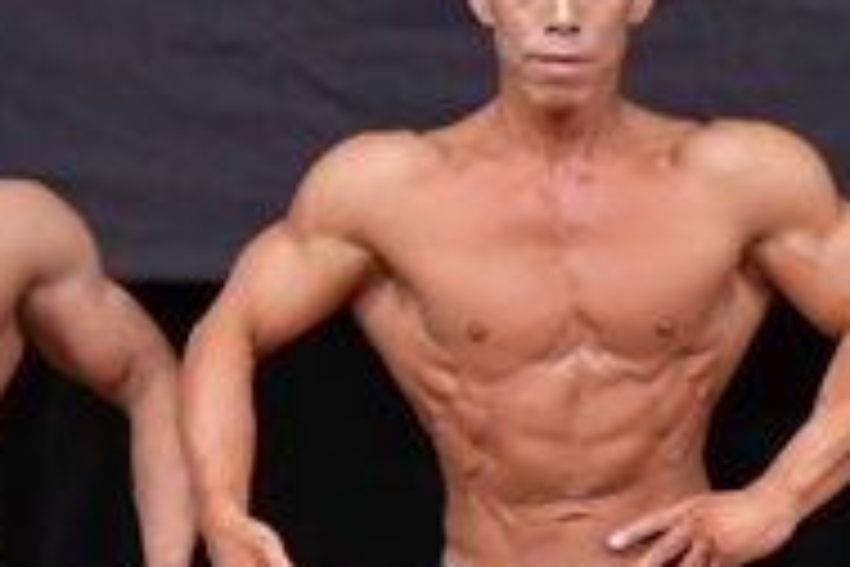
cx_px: -268
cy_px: 644
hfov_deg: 2.0
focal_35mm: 1043
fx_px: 24624
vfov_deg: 1.3
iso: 5000
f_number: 5.6
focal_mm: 170
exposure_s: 1/400
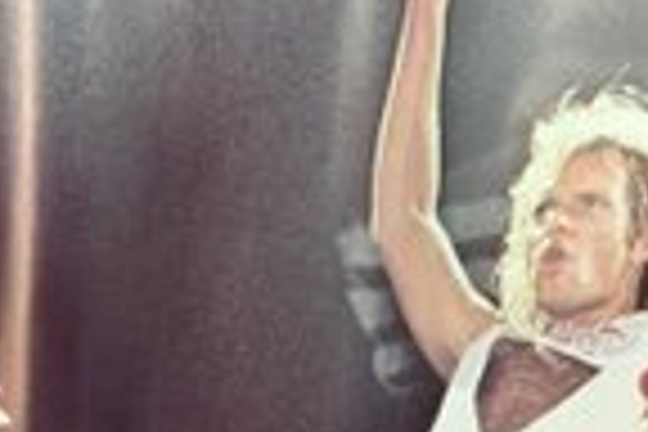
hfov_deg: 26.2
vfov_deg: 17.5
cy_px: 389
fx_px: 1386
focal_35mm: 77
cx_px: 214
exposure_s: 1/100
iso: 40
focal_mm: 3.3
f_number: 2.4
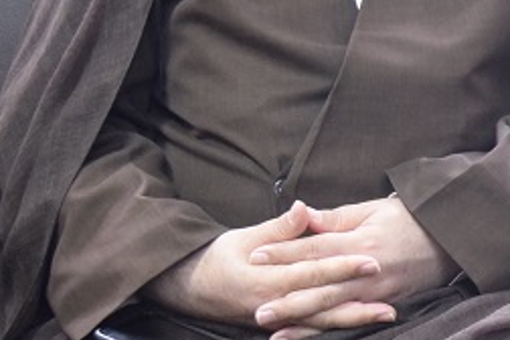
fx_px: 2329
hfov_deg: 11.7
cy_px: 156
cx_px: 872
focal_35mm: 164
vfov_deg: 8.4
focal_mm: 23
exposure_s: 1/80
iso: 2000
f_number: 3.8
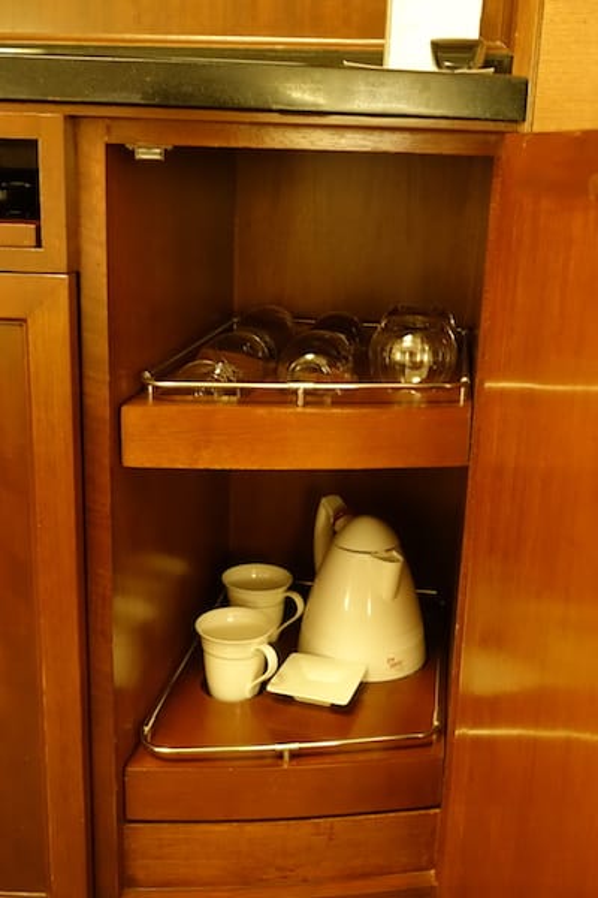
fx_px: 997
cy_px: 449
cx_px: 299
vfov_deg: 48.5
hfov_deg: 33.4
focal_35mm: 40
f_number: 2.8
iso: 1250
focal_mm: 14.7
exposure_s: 1/8
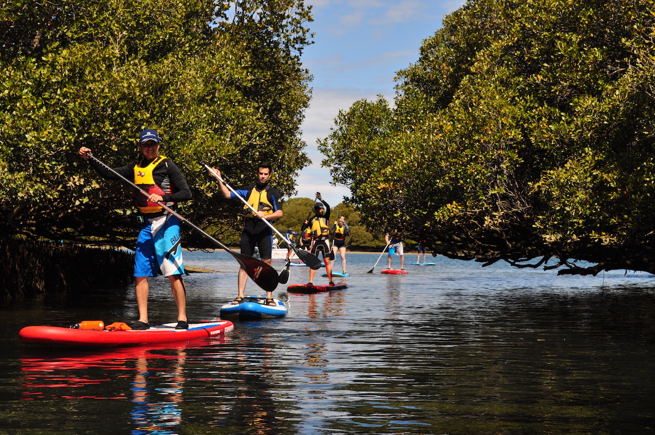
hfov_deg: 29.3
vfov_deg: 19.7
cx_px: 328
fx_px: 1254
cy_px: 218
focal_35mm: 69
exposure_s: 1/320
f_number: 10
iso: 200
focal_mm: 46
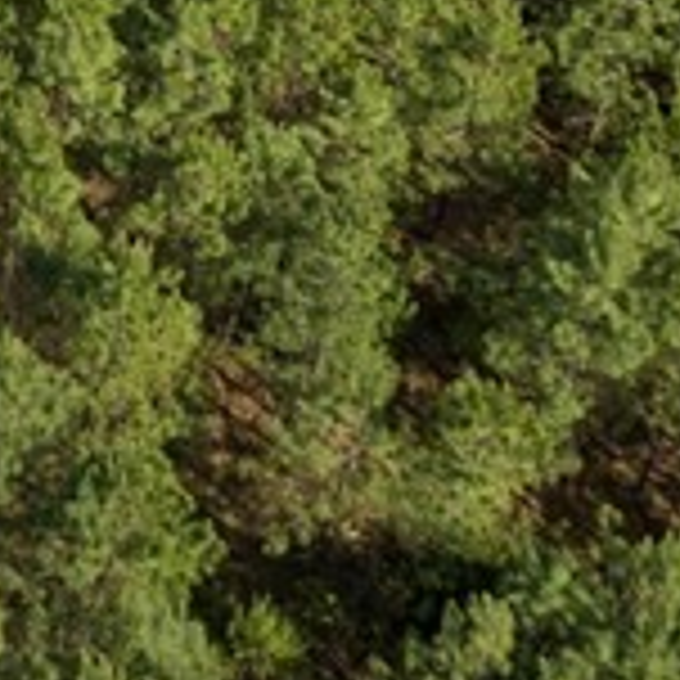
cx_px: -635
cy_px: -928
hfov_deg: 11.1
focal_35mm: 144
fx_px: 3200
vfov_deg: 10.5
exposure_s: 1/80
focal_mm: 12.29
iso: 400
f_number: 2.8
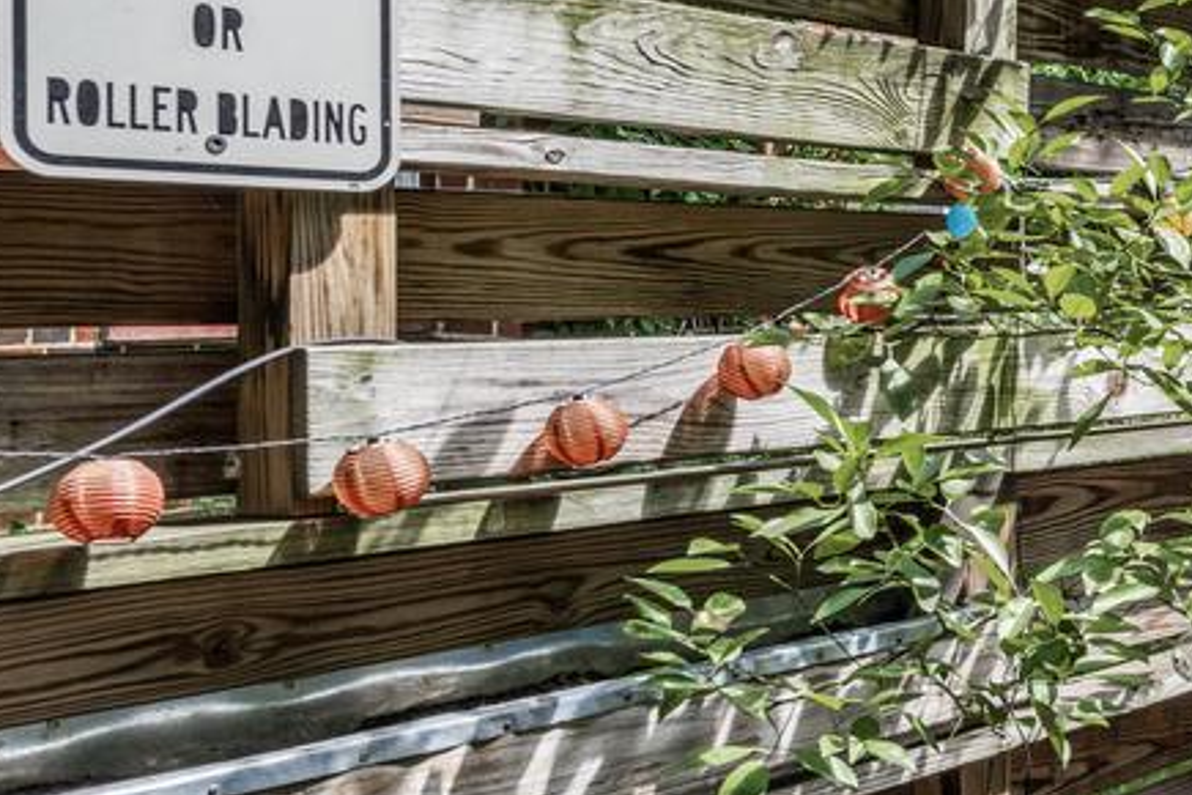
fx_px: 1755
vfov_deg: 25.5
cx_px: 1735
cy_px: 367
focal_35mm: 53
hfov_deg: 27.5
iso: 200
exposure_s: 1/125
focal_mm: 16
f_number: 8
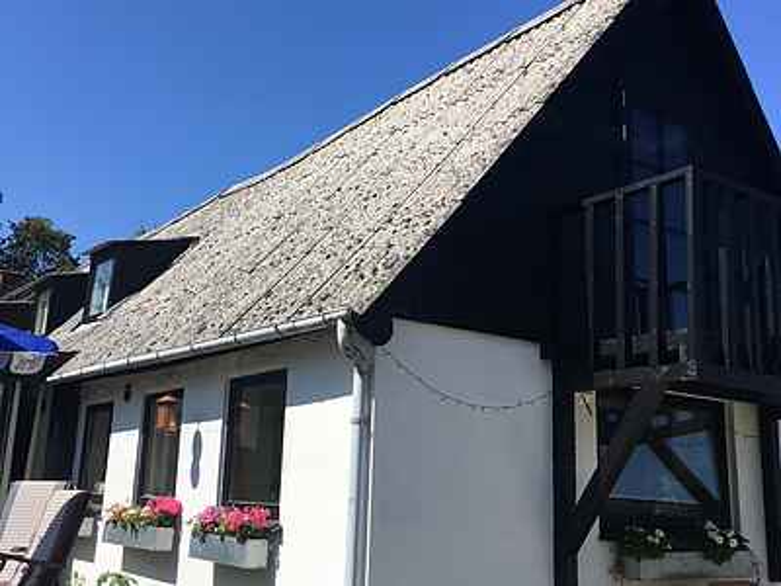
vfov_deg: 48.2
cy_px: 293
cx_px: 390
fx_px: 654
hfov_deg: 61.7
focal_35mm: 29
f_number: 2.2
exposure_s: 1/1923
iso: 25
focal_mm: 4.15
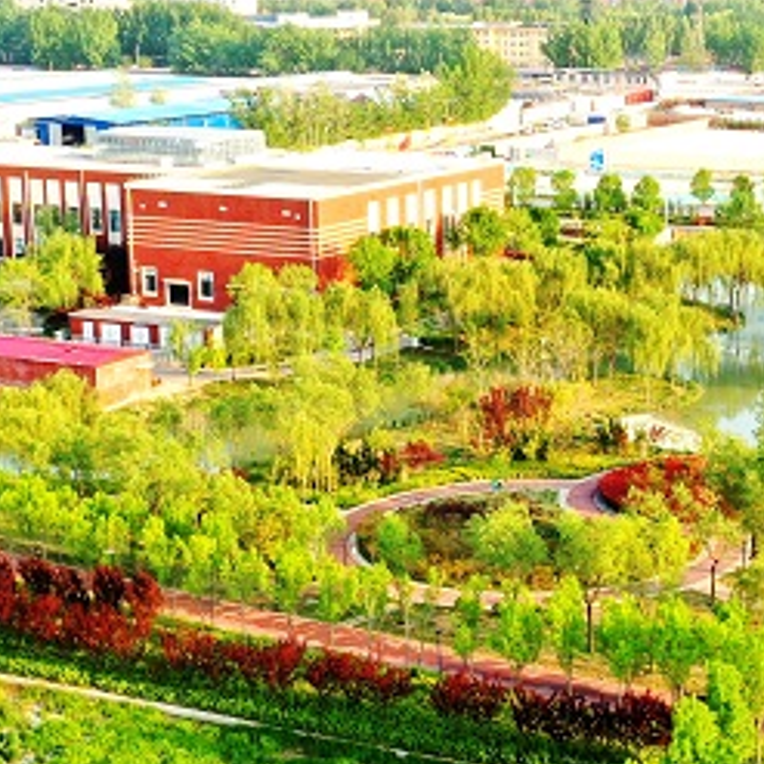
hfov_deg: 21.9
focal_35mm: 77
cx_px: 696
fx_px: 1923
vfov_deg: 22.5
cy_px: 363
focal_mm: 10.26
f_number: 8
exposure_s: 1/50
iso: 100
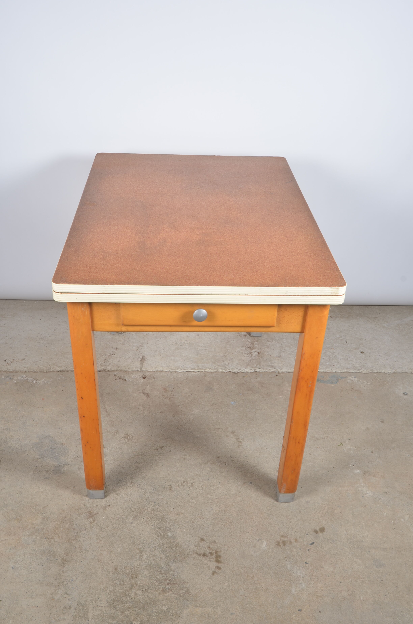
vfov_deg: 53.2
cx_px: 206
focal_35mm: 36
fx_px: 622
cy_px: 312
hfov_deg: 36.7
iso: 100
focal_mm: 24
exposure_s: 1/125
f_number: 11
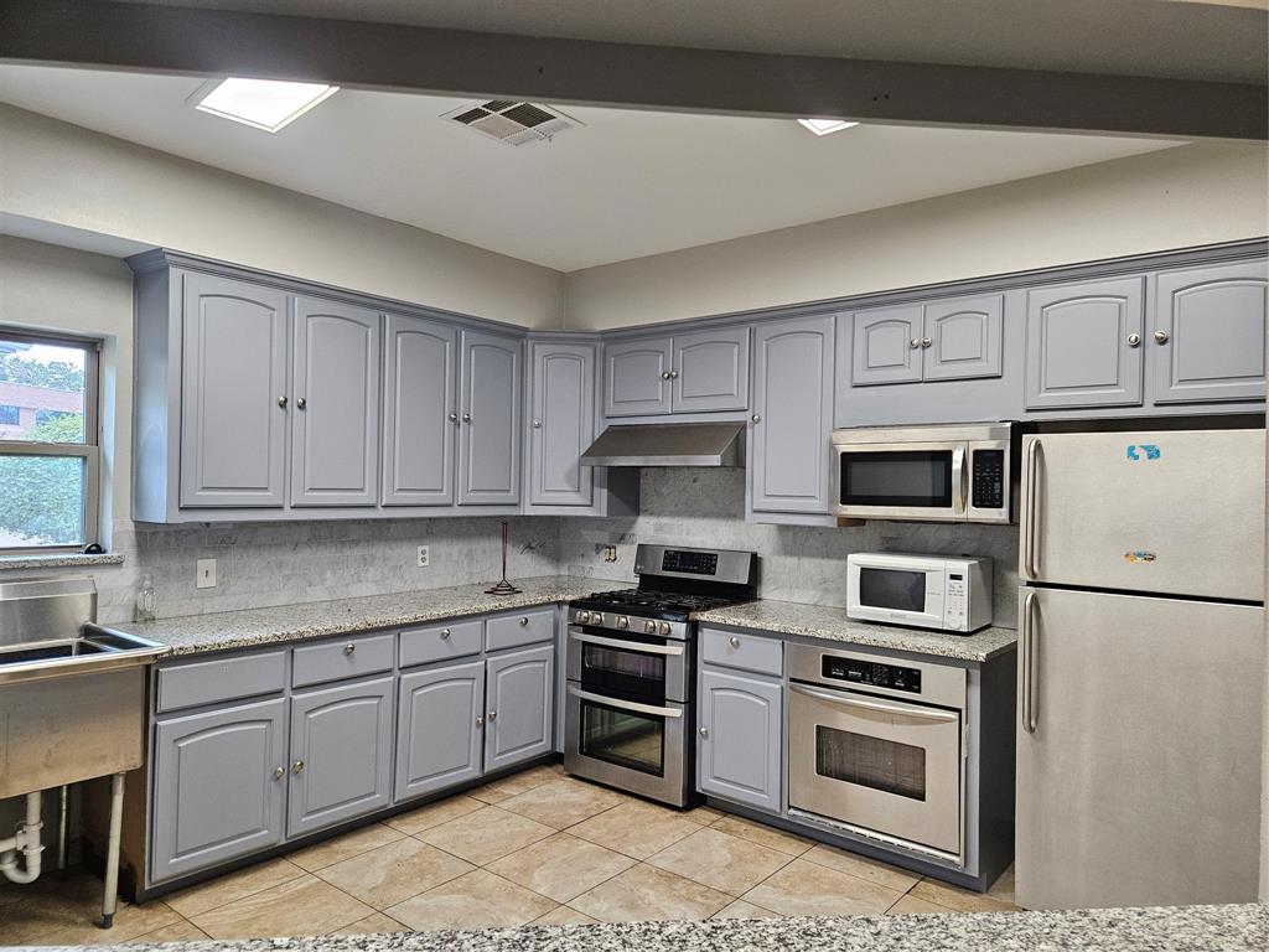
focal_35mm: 23
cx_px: 634
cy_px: 476
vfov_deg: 58.9
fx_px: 843
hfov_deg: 73.9
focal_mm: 5.4
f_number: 1.8
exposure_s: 1/120
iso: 320
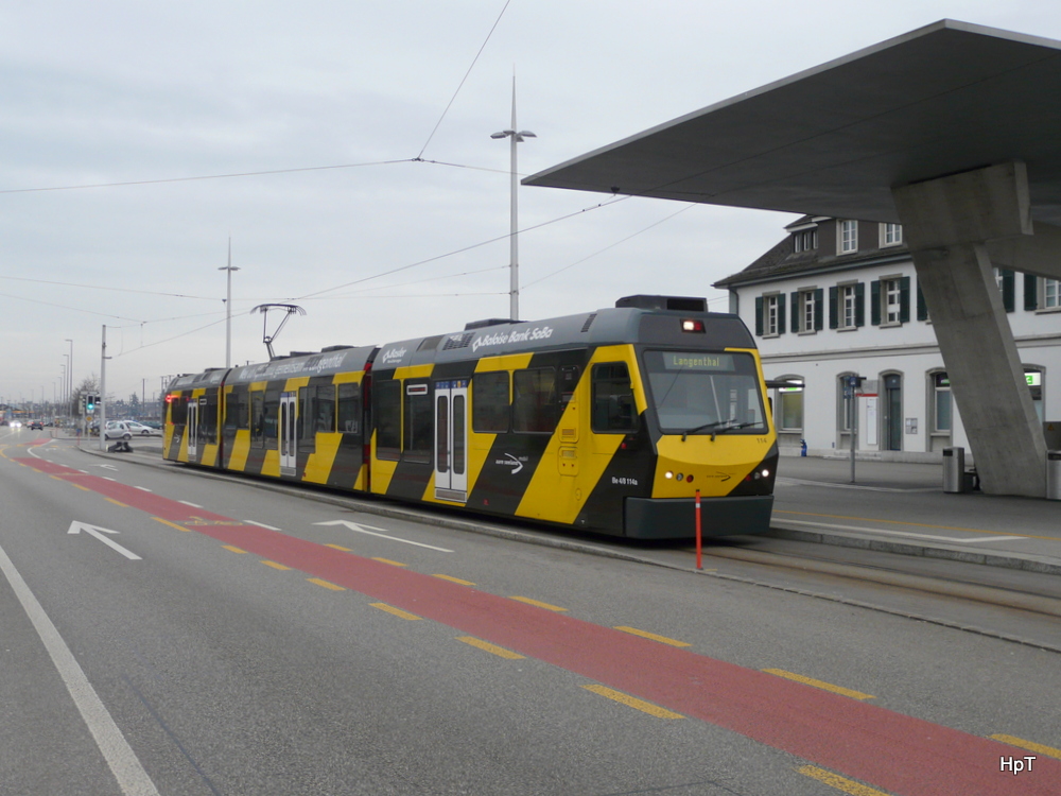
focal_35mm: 38
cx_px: 530
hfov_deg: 49.0
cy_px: 398
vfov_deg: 37.7
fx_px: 1165
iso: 100
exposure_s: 1/80
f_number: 2.8
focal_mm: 6.3
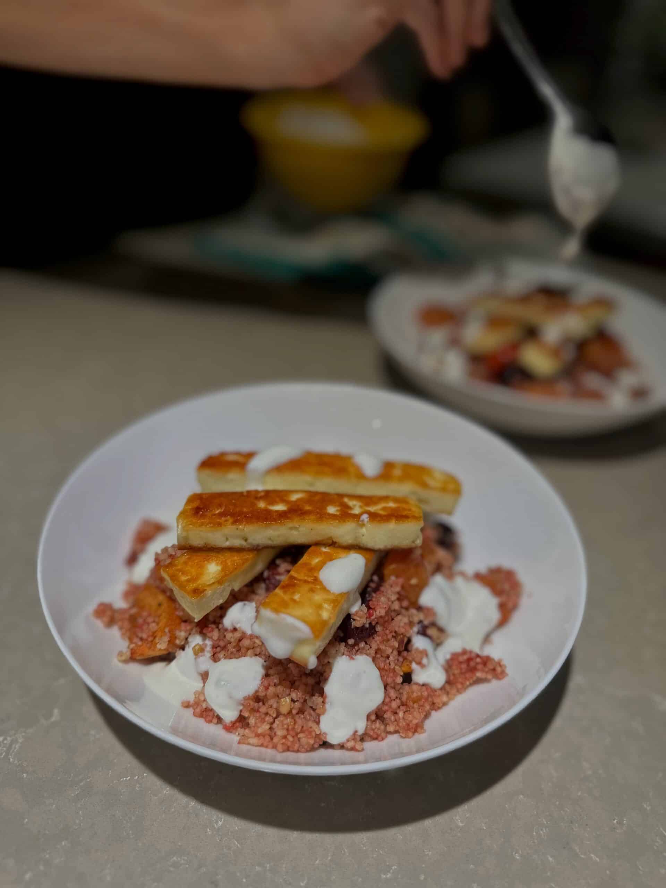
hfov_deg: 56.8
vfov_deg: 71.6
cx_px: 333
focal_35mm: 24
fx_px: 616
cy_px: 444
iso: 50
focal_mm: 6.86
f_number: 1.78
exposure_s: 1/117
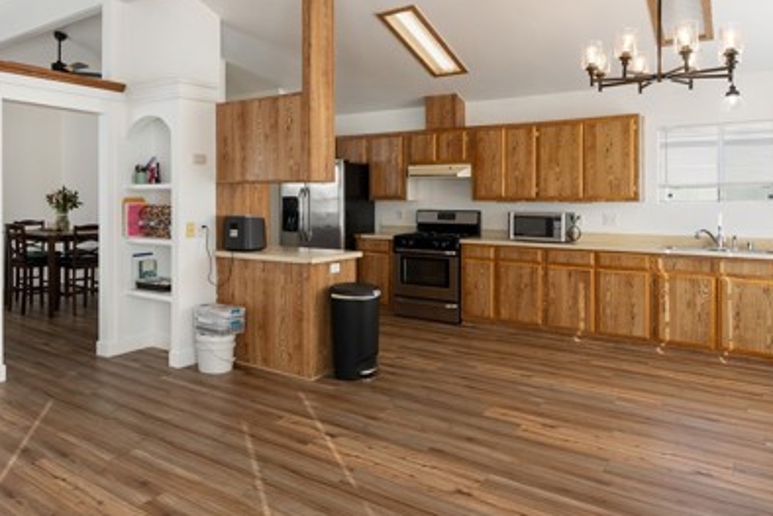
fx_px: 558
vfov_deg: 49.4
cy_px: 221
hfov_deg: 68.3
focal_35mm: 26
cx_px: 292
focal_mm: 16
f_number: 9
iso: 1000
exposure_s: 1/8
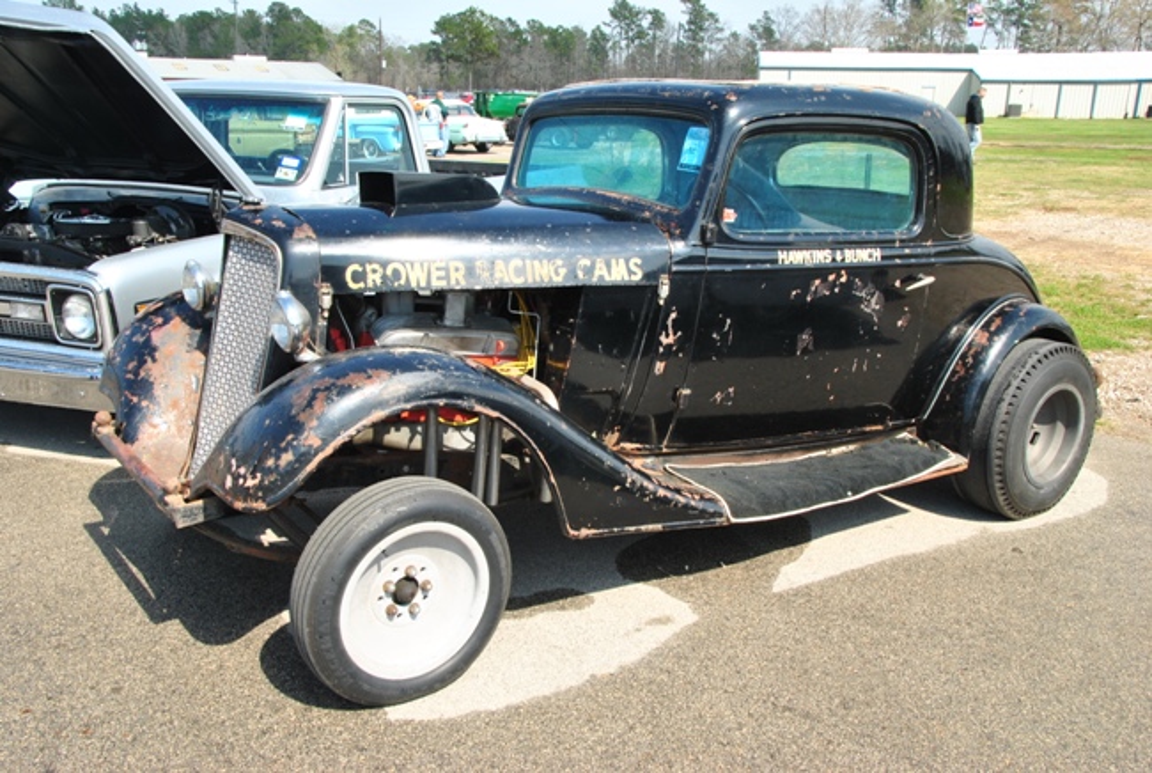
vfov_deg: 40.1
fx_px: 1058
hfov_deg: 57.1
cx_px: 576
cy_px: 386
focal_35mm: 33
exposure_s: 1/40
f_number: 13
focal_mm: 22
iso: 100
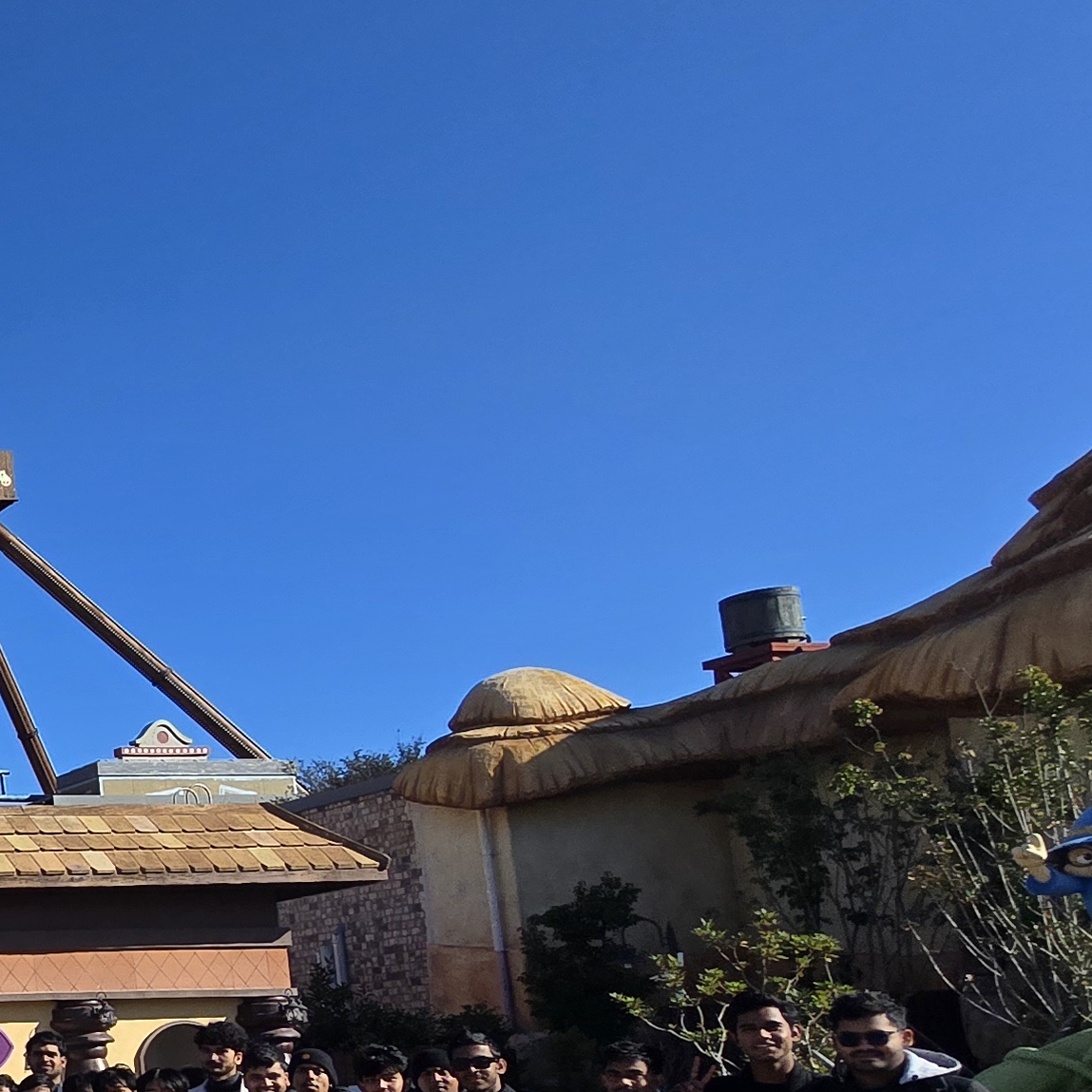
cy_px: 898
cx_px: -694
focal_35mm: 40
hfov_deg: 25.4
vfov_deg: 39.9
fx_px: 1428
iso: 50
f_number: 2.2
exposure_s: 1/2969
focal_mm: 2.2
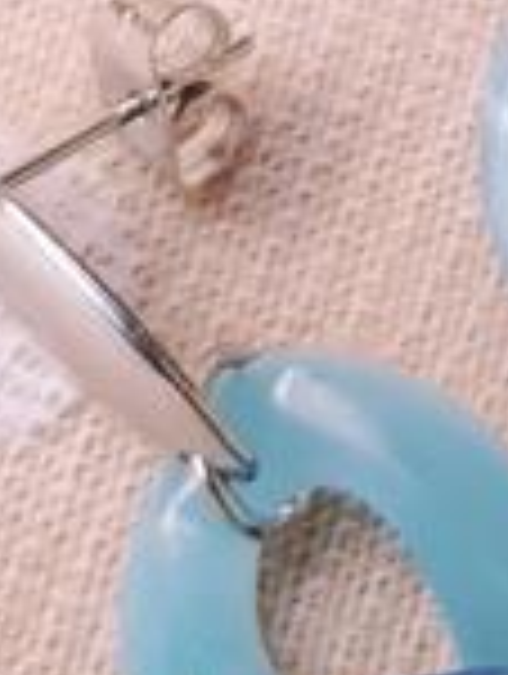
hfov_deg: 7.0
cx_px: 913
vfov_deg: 8.9
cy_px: -738
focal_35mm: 208
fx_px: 4058
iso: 50
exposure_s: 1/60
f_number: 1.7
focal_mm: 4.2
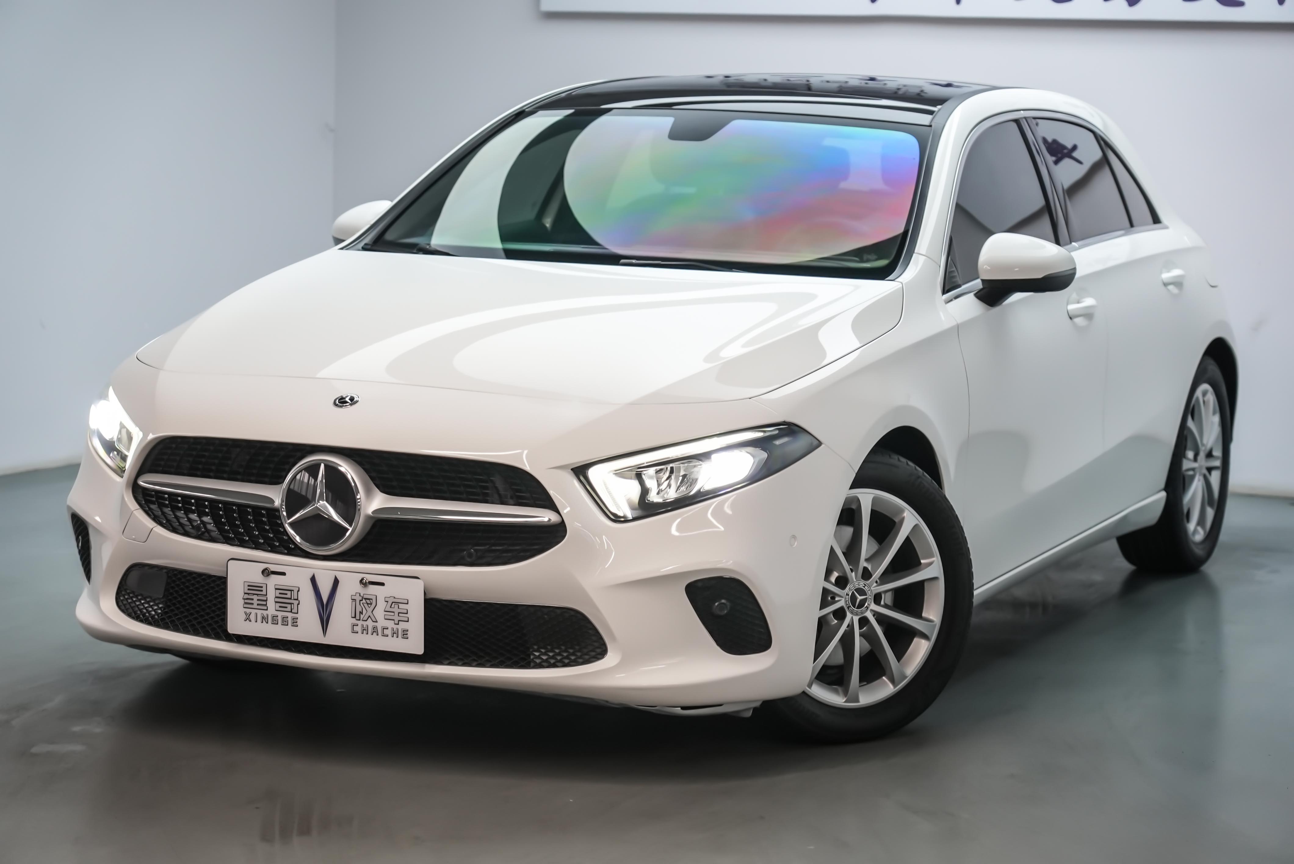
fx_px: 3021
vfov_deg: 16.3
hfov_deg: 24.2
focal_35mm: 84
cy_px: 432
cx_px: 647
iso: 2500
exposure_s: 1/160
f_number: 4
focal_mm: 84
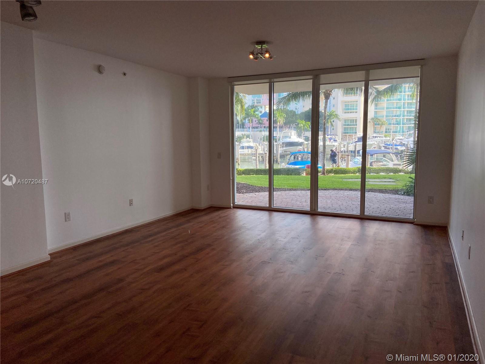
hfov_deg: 67.3
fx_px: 364
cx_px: 242
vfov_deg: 53.1
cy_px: 182
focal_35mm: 26
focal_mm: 4.25
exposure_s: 1/270
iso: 32
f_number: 1.8
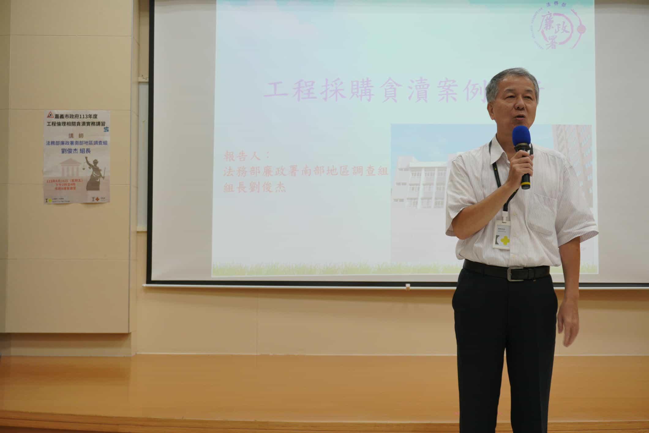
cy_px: 216
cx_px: 324
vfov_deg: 26.5
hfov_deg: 38.9
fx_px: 920
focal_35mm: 51
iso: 320
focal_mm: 34
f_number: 5
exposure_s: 1/60
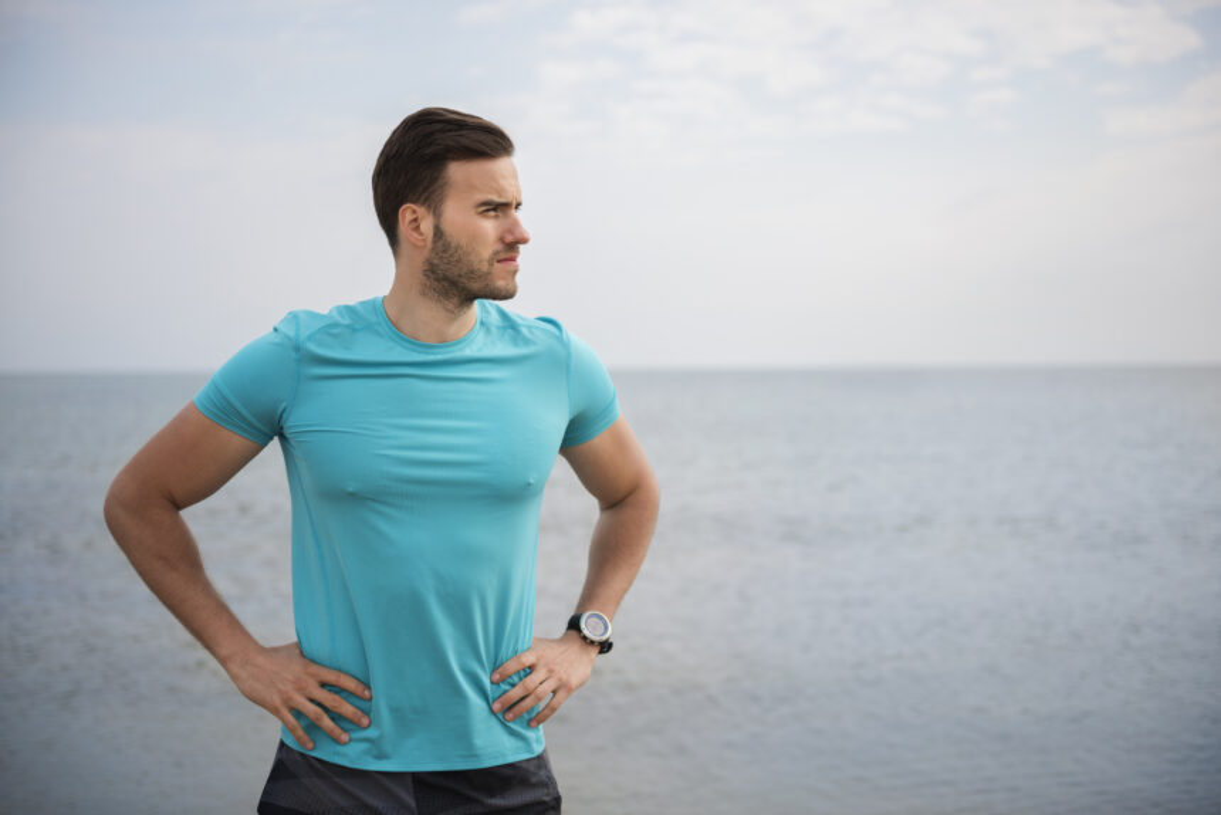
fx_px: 1764
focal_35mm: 52
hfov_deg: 38.2
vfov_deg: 26.0
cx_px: 610
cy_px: 408
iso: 100
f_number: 2.8
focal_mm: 52
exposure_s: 1/1600
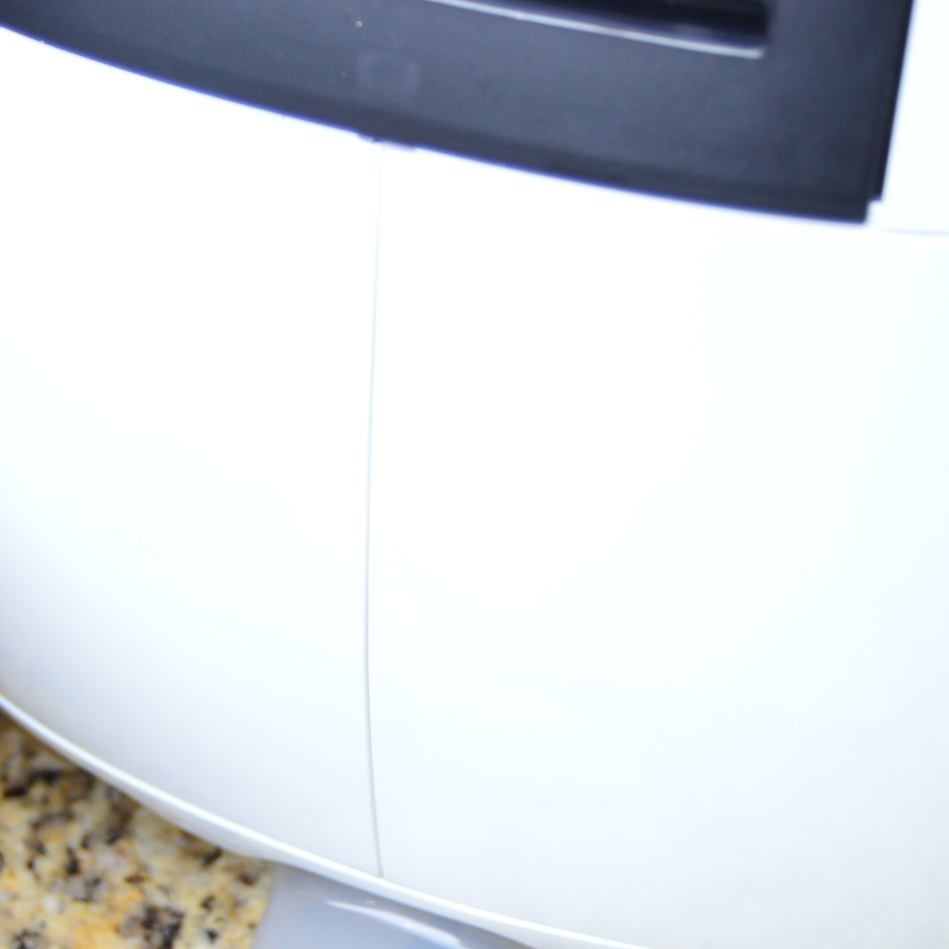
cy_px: 688
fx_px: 2854
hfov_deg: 18.8
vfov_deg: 18.8
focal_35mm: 92
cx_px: 290
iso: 200
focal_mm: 32
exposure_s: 1/200
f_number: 4.5
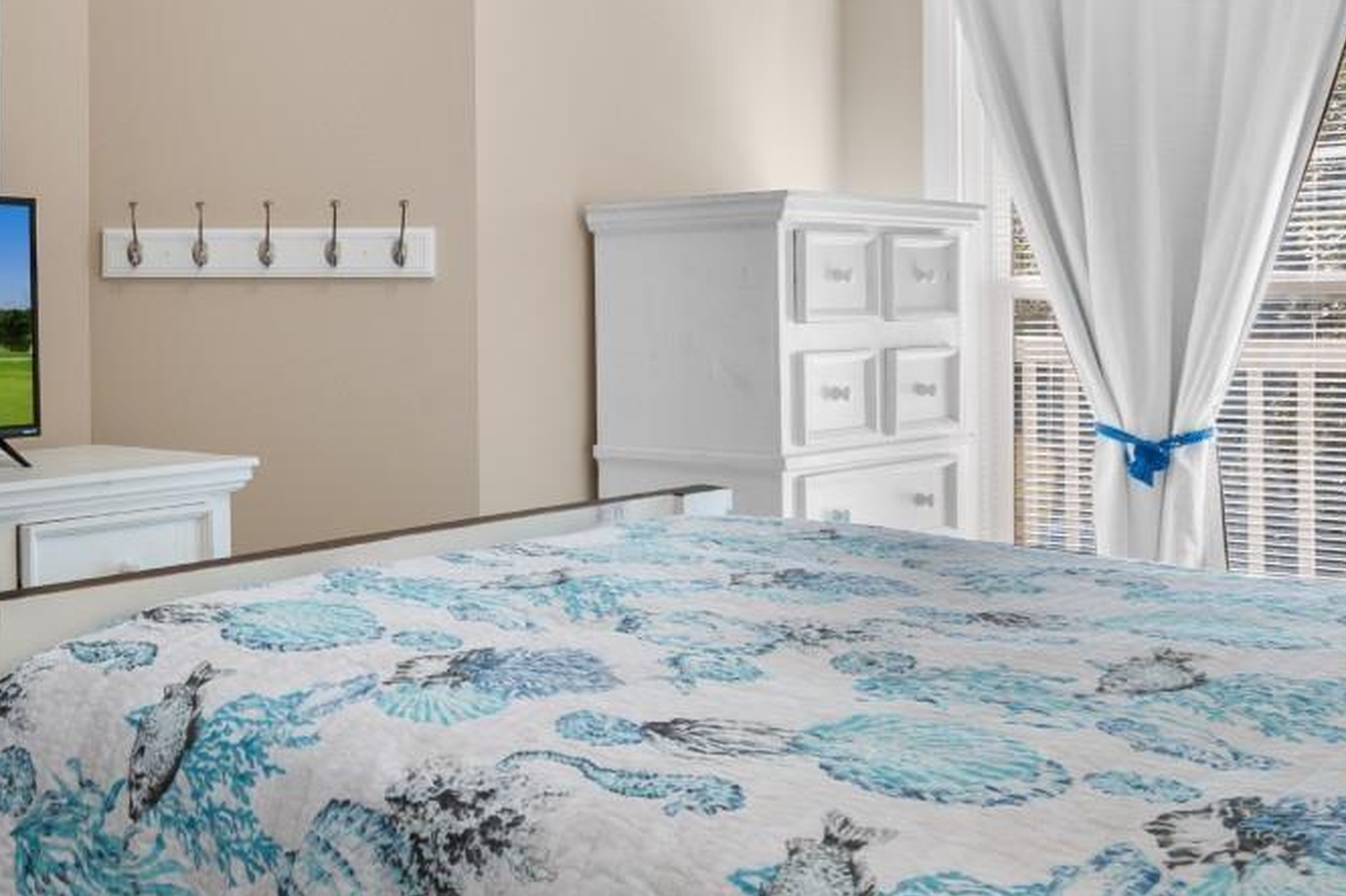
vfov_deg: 33.8
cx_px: 128
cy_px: 275
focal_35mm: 39
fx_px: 1458
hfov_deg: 44.9
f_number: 4.8
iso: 100
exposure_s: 1/10
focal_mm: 11
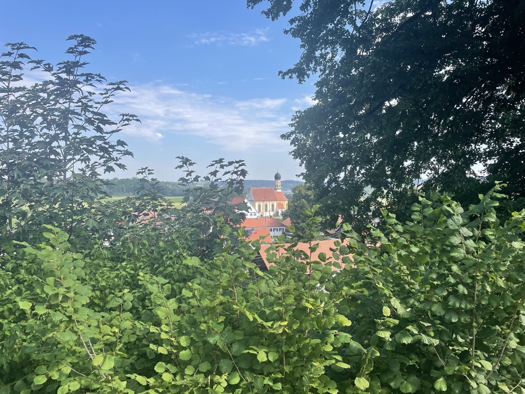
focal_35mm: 26
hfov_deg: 67.3
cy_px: 197
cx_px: 262
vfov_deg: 53.1
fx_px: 394
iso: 32
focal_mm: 4.2
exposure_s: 1/2053
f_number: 1.6
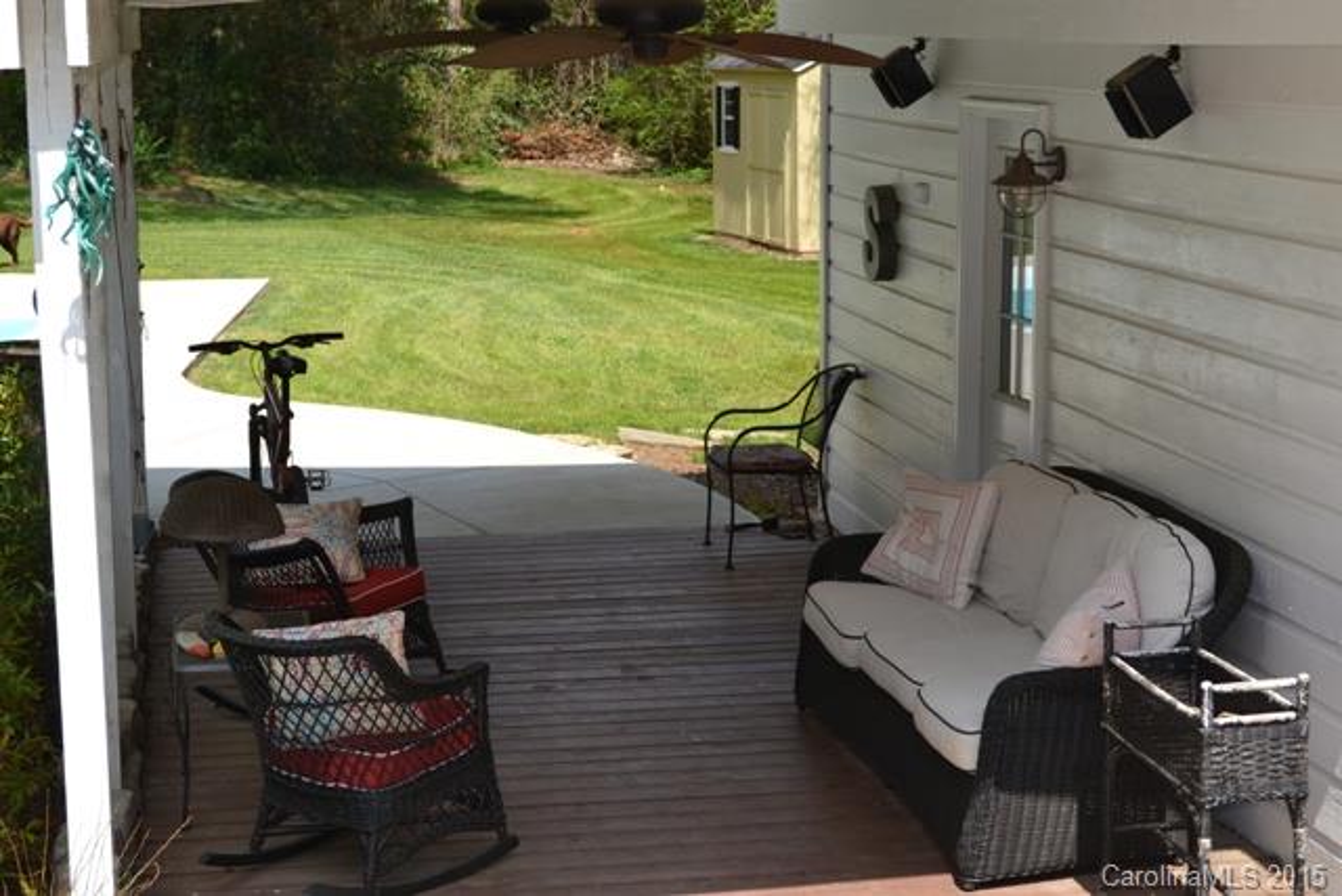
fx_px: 2461
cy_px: 448
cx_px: 671
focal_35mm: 66
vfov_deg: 20.6
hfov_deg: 30.5
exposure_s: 1/200
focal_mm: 44
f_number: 7.1
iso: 100
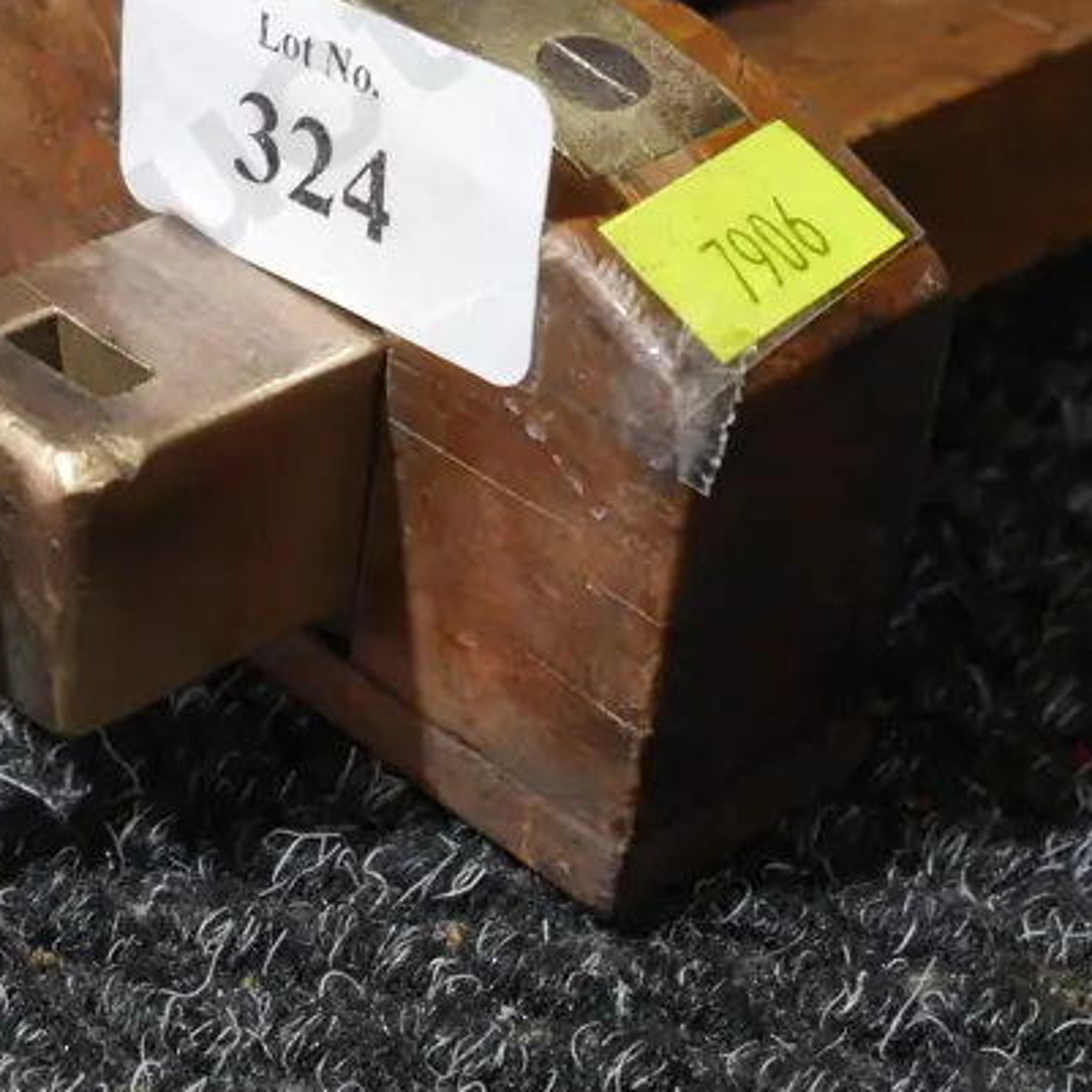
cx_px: 223
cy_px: 173
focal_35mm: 104
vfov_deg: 16.6
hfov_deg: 16.6
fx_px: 3712
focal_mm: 23
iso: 1250
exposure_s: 1/60
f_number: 5.1
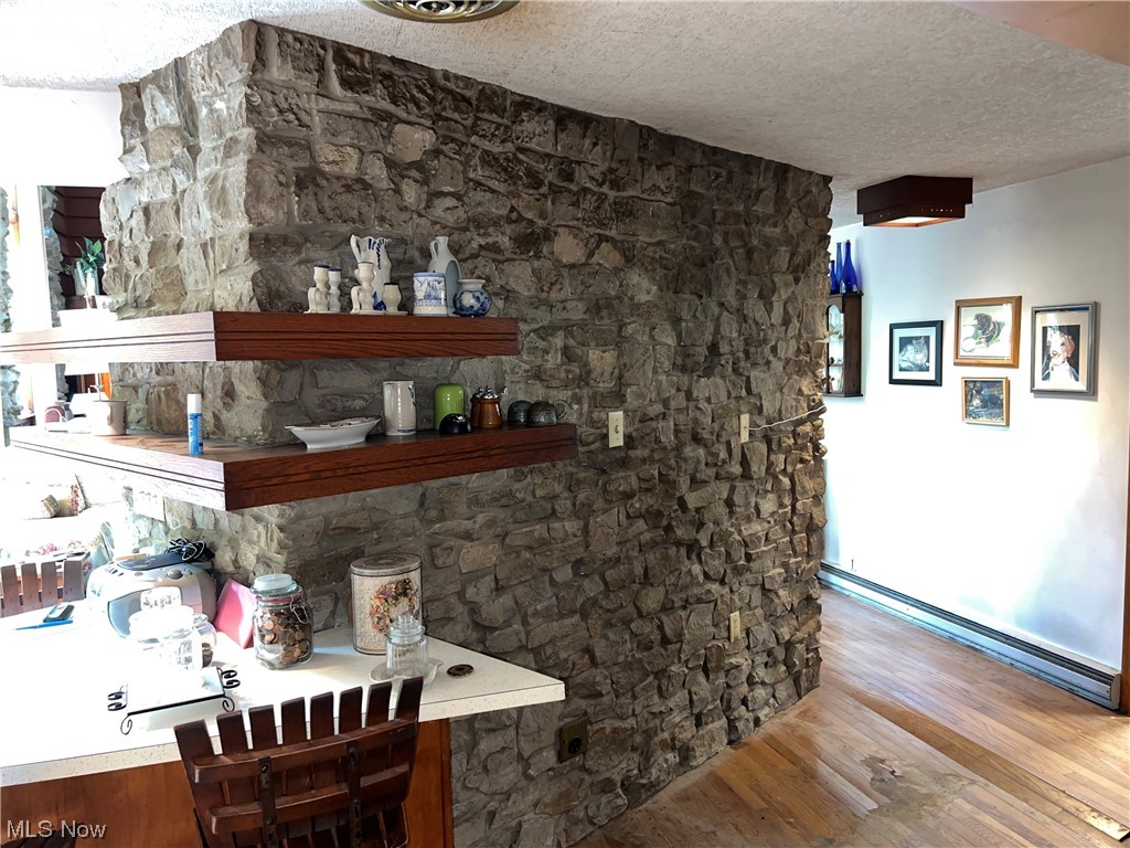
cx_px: 565
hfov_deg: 67.3
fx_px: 849
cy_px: 424
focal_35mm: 26
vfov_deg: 53.1
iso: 125
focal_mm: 5.7
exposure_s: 1/12
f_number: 1.5
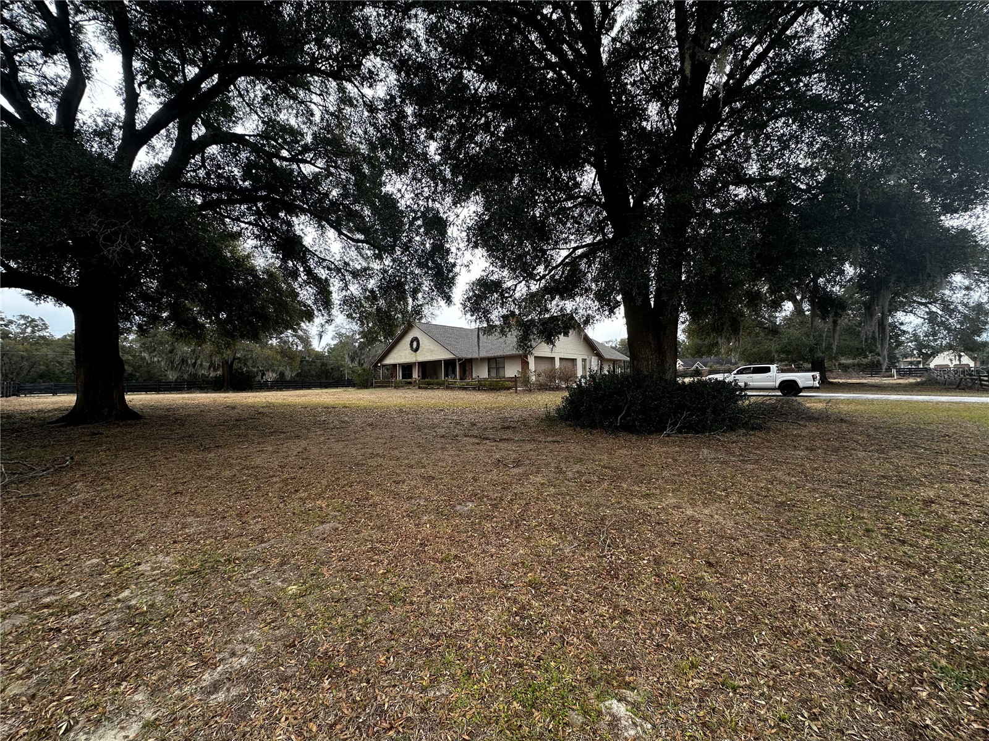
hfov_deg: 102.1
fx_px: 400
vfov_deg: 85.7
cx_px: 494
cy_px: 370
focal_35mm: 14
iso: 40
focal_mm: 2.22
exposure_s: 1/145
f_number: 2.2
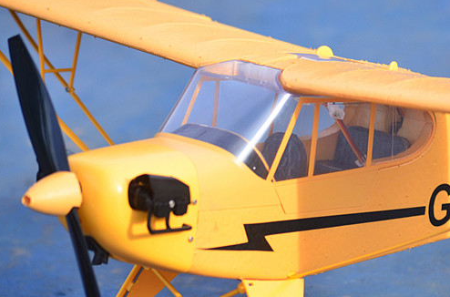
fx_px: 3090
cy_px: 217
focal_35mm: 248
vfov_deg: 5.5
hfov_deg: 8.3
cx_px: 285
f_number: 5.6
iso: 250
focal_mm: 102
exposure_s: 1/320
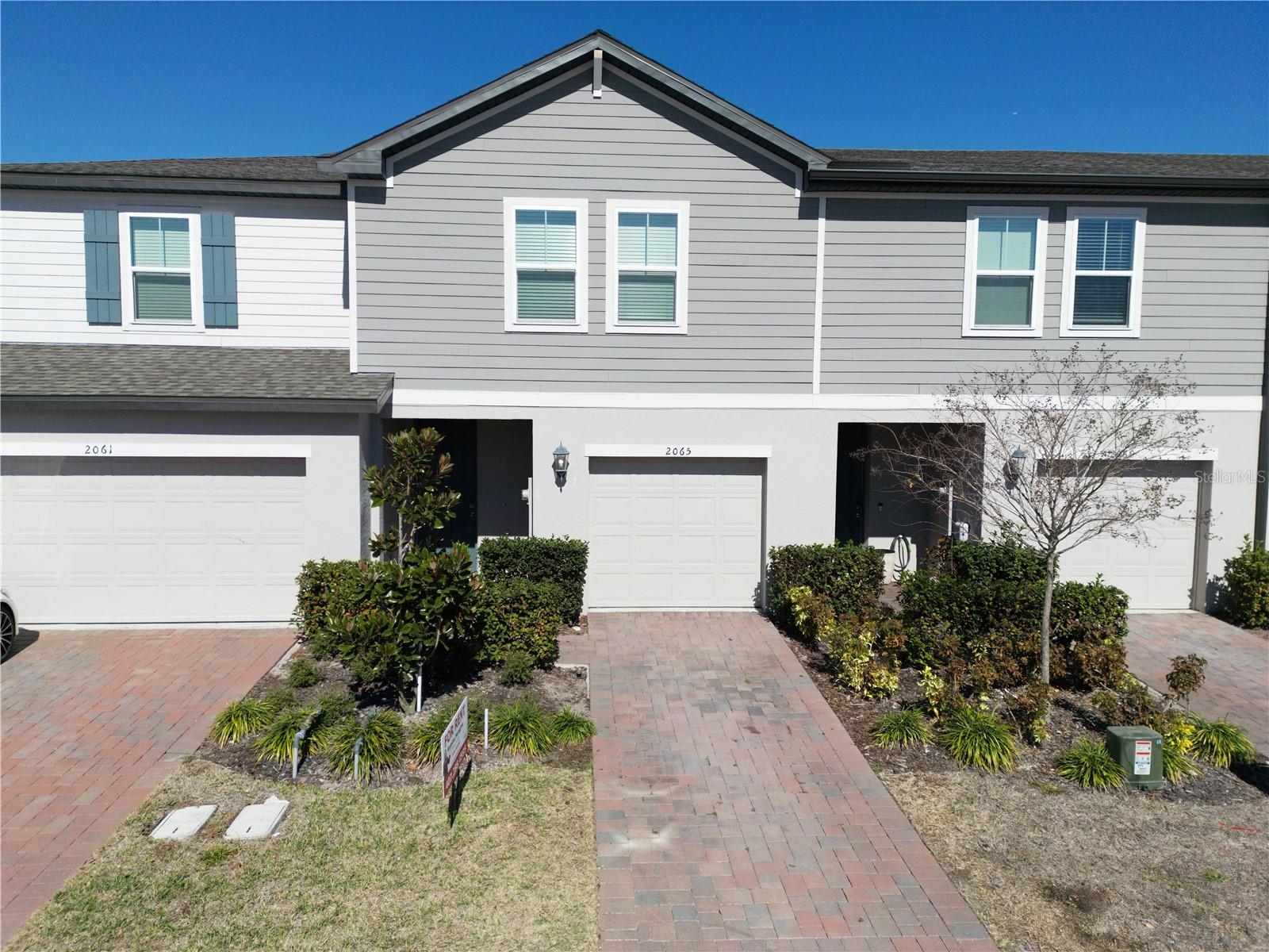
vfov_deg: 56.8
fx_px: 880
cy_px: 476
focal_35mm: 24
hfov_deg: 71.6
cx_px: 634
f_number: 1.7
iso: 160
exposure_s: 1/5000
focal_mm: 6.72
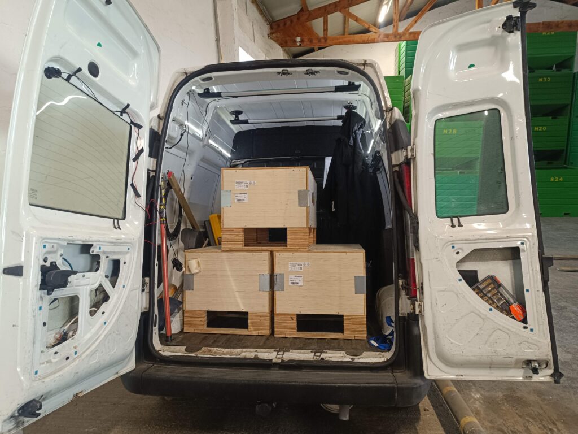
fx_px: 401
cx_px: 289
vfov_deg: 56.8
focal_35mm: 24
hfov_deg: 71.6
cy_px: 217
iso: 634
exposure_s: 1/33.3
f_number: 1.88
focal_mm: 5.59
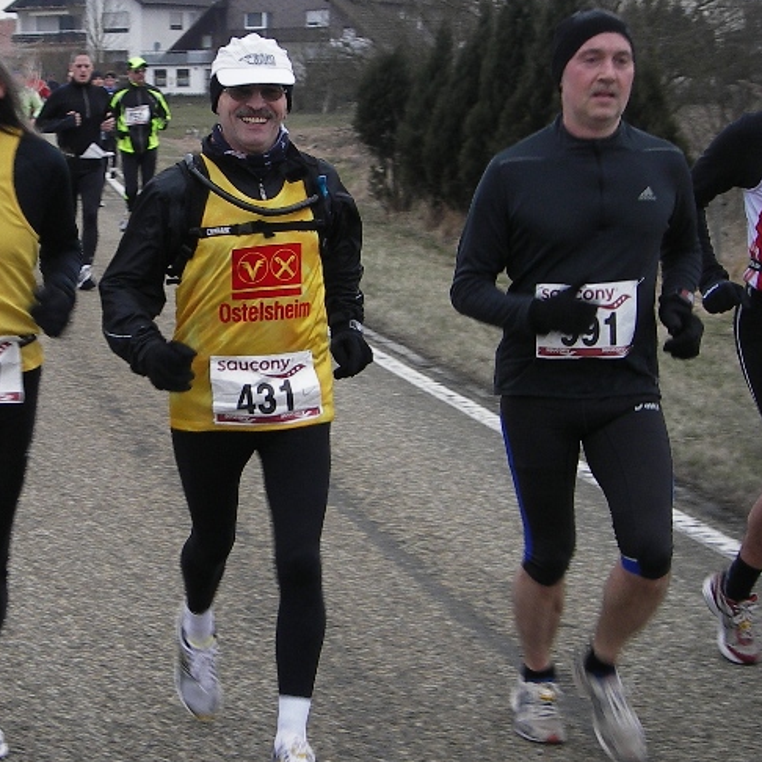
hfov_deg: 21.4
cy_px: 353
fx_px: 1992
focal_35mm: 80
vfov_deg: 21.6
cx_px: 140
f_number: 3.6
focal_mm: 9.2
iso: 50
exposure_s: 1/80
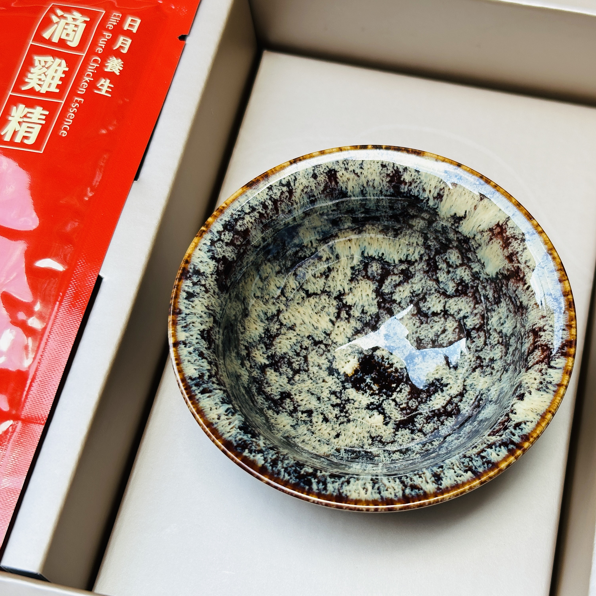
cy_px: 299
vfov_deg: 30.0
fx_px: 1110
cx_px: 378
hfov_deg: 29.9
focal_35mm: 57
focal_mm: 6.86
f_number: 1.78
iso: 50
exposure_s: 1/183
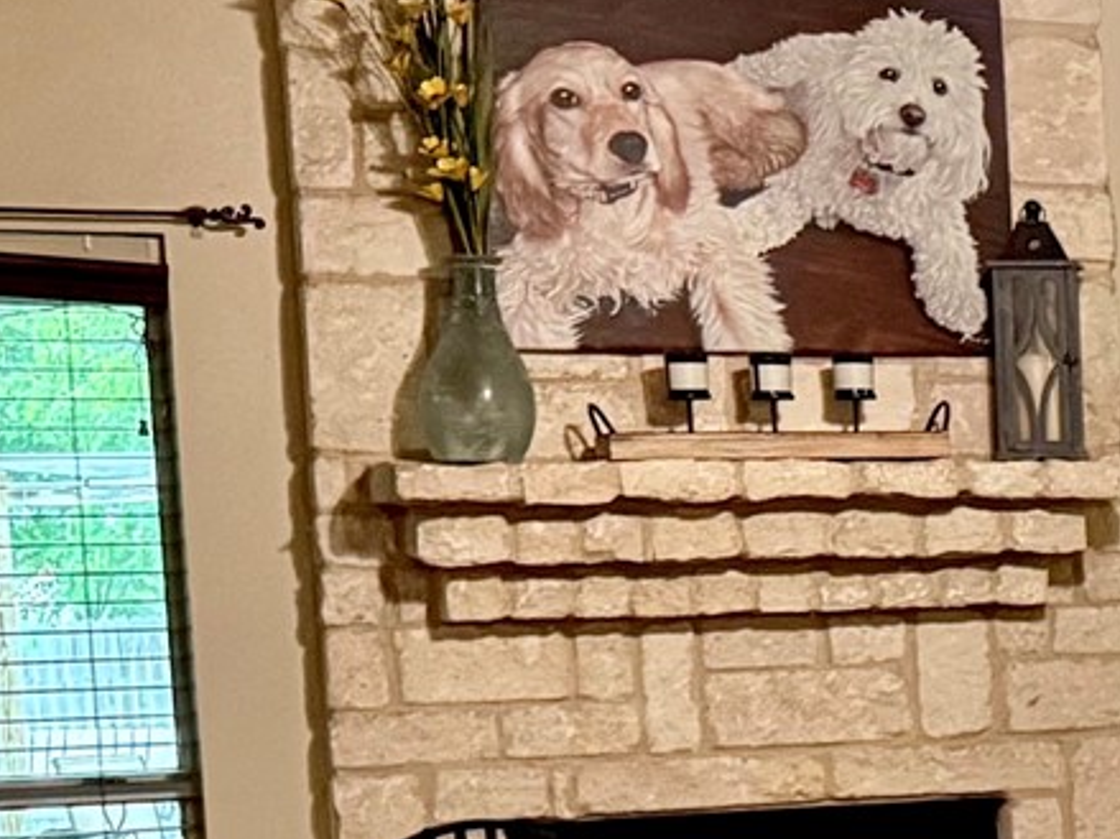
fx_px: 3623
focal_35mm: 112
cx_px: 2482
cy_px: 839
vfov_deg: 13.0
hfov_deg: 13.8
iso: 500
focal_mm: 6.76
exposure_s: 1/59
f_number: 1.78
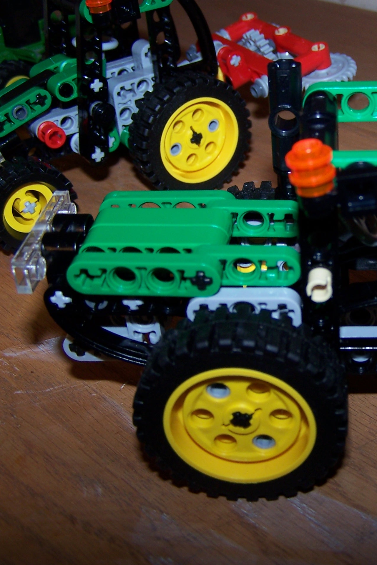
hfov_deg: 24.9
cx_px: 323
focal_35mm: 53
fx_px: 832
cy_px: 282
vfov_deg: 37.5
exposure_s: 1/60
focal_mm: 6.3
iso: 80
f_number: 2.8
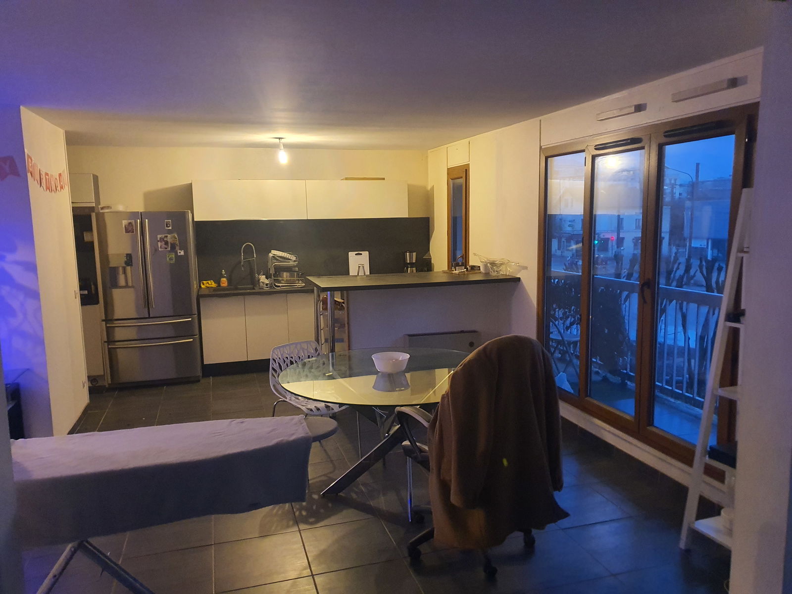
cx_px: 396
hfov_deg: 67.3
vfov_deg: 53.1
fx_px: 595
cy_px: 297
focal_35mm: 26
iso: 500
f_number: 1.5
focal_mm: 4.3
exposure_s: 1/50
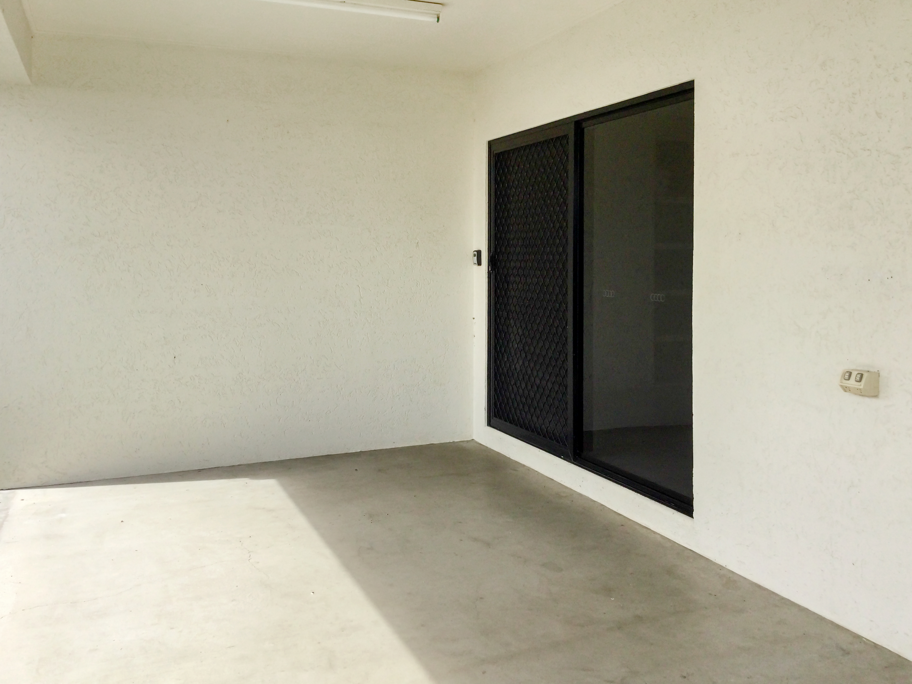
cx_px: 456
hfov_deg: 58.4
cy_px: 342
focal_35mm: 31
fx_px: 817
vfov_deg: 45.4
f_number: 2.4
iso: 25
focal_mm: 3.3
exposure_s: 1/750
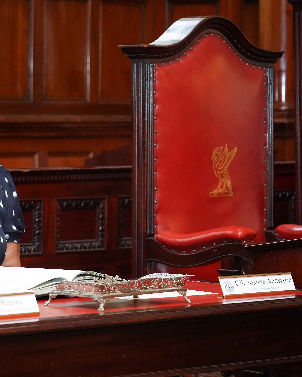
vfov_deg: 11.5
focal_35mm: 168
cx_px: 61
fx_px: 1877
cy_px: 182
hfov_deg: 9.2
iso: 6400
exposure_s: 1/200
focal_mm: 115
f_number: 5.6
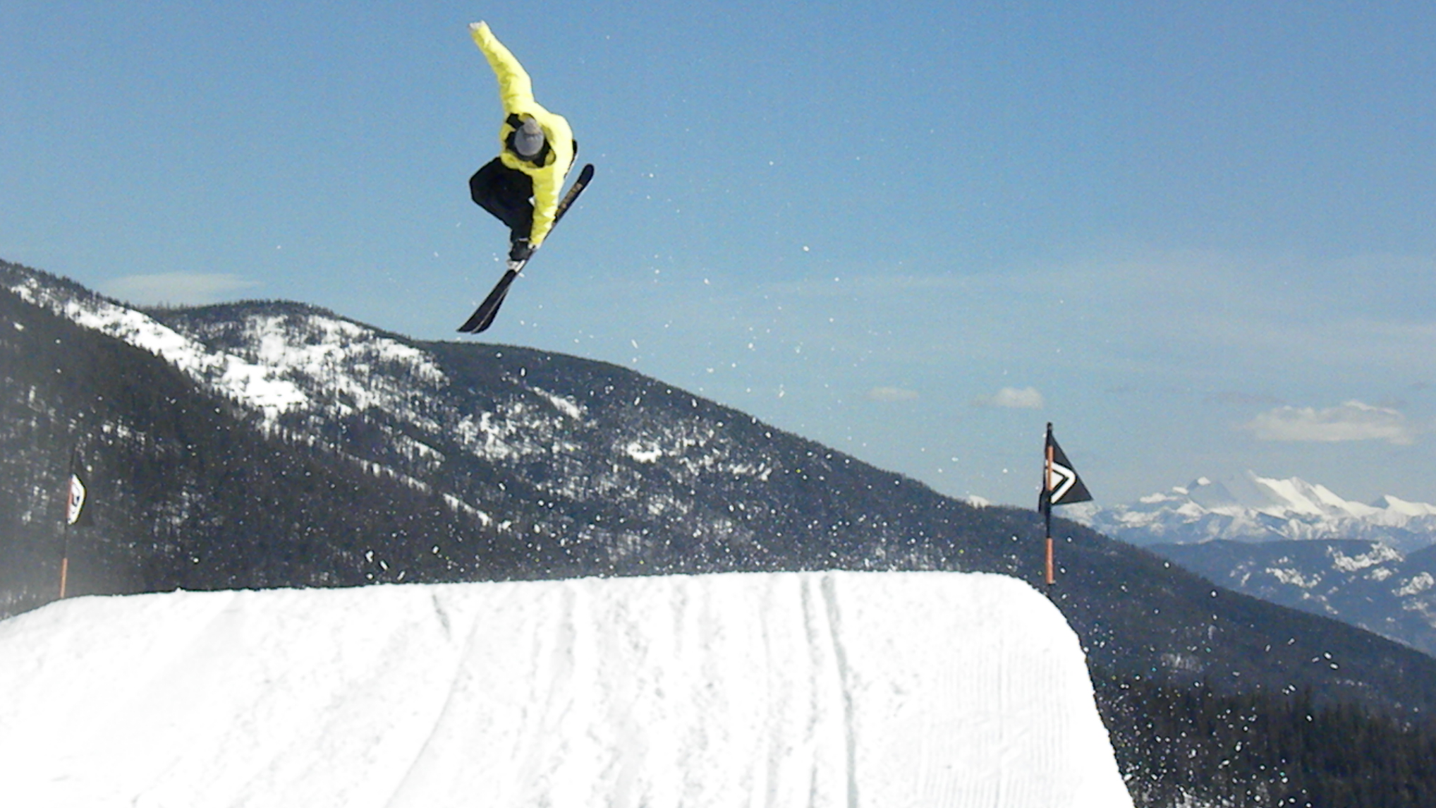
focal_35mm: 103
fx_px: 3922
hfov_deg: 20.7
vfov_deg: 11.8
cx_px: 714
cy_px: 315
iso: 640
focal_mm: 16.9
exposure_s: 1/2646
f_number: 8
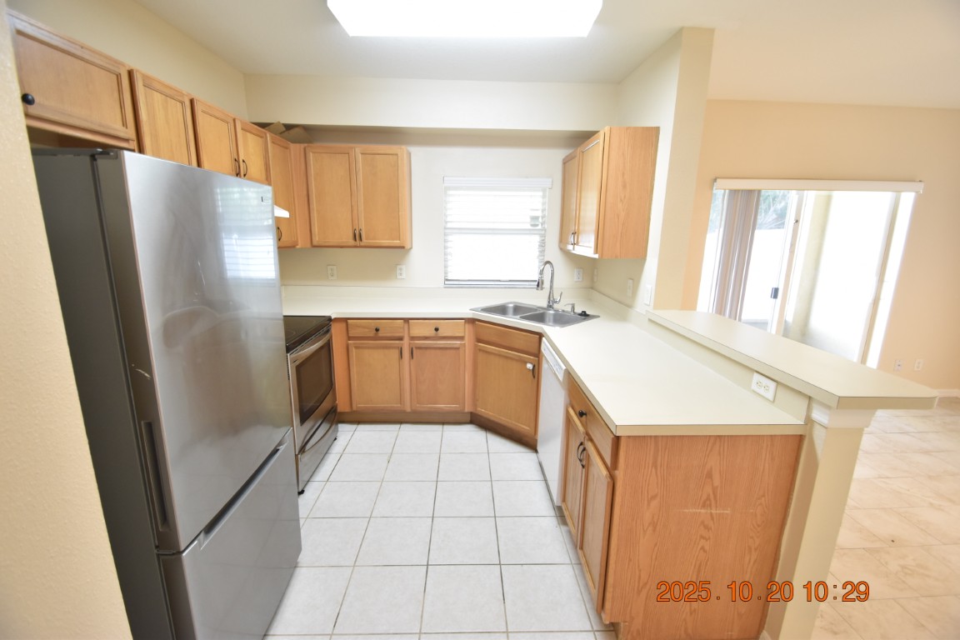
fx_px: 400
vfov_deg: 77.3
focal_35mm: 15
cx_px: 480
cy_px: 320
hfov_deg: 100.4
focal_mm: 10
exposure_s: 1/45
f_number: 3.5
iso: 800
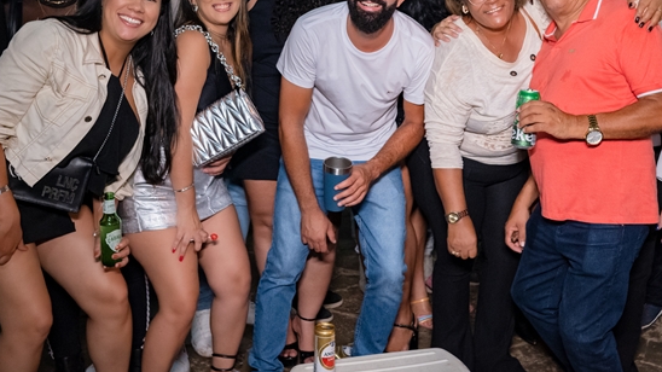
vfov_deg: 23.2
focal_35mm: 51
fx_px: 895
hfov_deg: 40.6
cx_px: 347
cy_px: 80
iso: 2500
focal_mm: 24
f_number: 3.2
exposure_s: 1/125
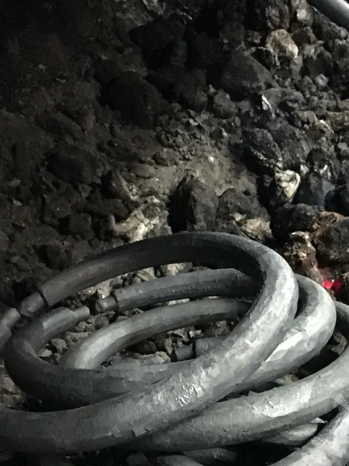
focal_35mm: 78
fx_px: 1049
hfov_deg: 18.3
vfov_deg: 24.5
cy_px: 385
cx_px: 374
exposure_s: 1/17
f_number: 2.2
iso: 800
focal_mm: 4.15
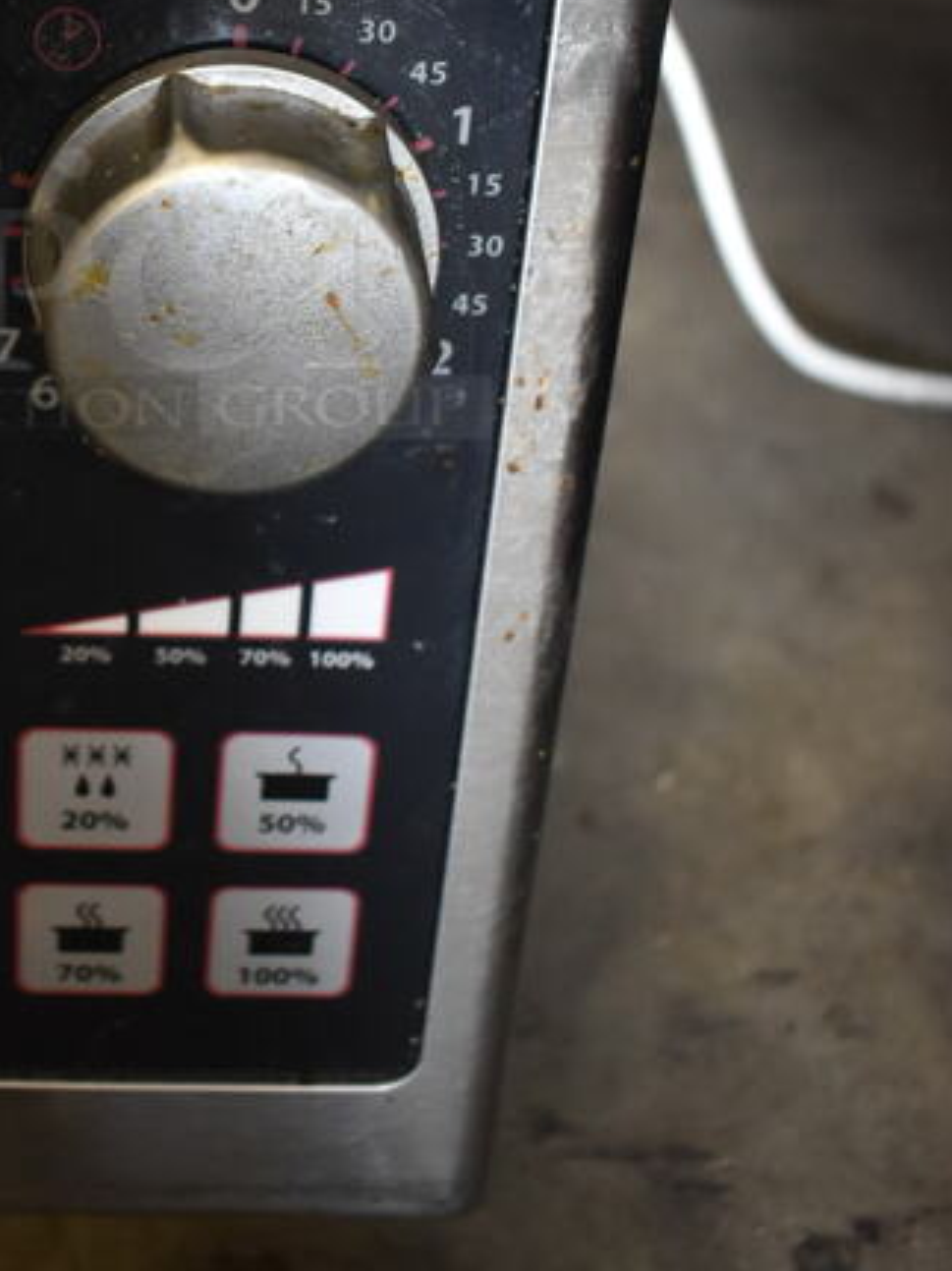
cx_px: 165
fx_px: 2018
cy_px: 285
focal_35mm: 55
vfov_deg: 34.1
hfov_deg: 26.0
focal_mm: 18
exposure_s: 1/30
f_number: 3.5
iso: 1400
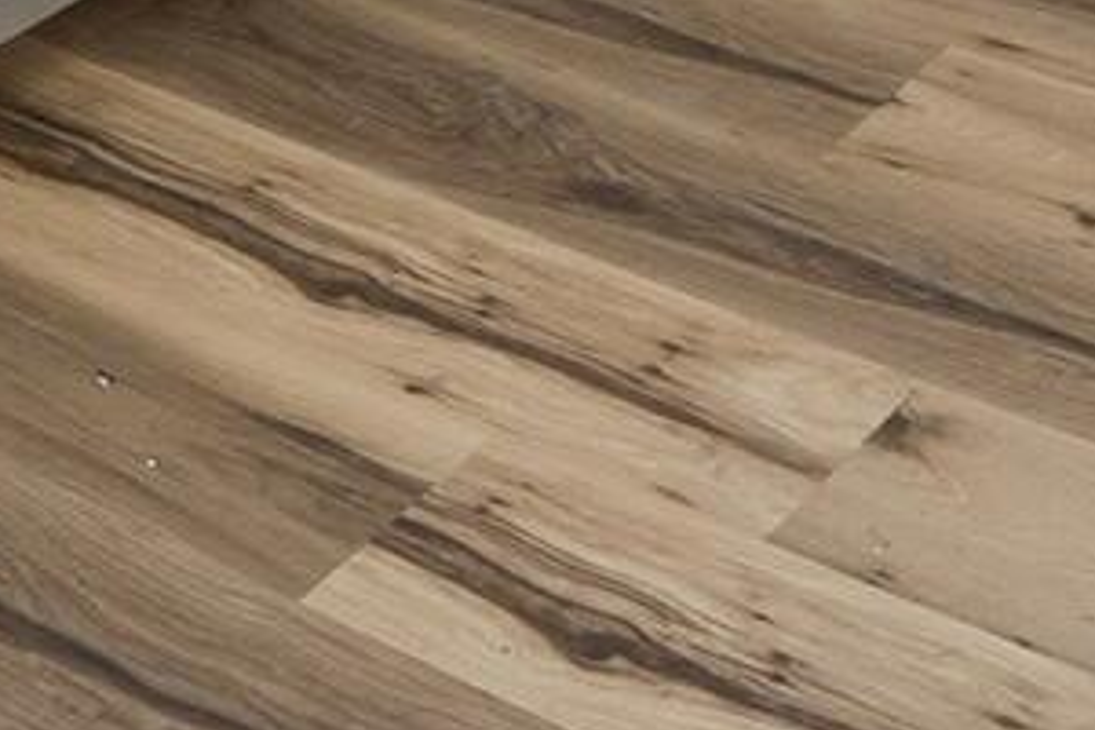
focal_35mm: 100
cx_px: 978
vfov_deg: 9.6
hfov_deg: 20.0
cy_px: -1621
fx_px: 3041
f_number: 4
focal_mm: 10
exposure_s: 1/1000
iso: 100
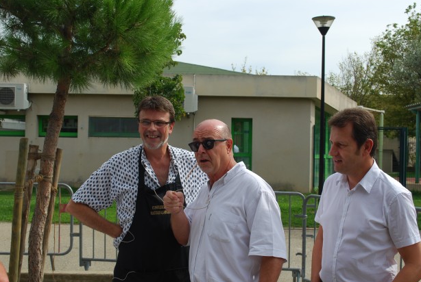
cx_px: 219
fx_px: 586
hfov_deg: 39.5
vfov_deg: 27.1
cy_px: 143
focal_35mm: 50
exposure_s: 1/250
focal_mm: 32
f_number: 8
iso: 100
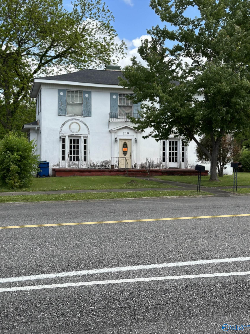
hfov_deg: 30.3
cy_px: 167
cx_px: 125
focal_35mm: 48
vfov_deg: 39.7
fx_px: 462
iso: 80
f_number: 1.78
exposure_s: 1/3155
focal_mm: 6.86
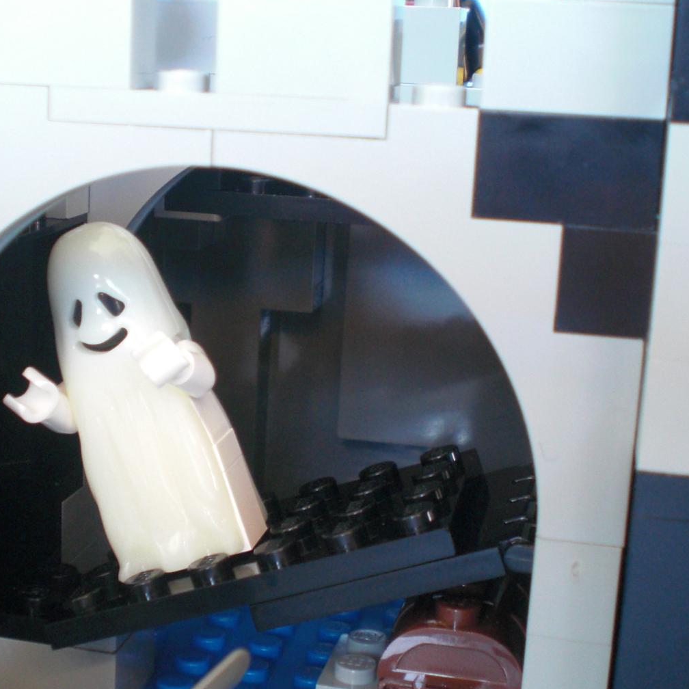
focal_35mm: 64
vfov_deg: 26.9
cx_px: 234
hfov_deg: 26.7
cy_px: 344
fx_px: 1441
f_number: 3.1
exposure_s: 1/20
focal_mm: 6.3
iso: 200
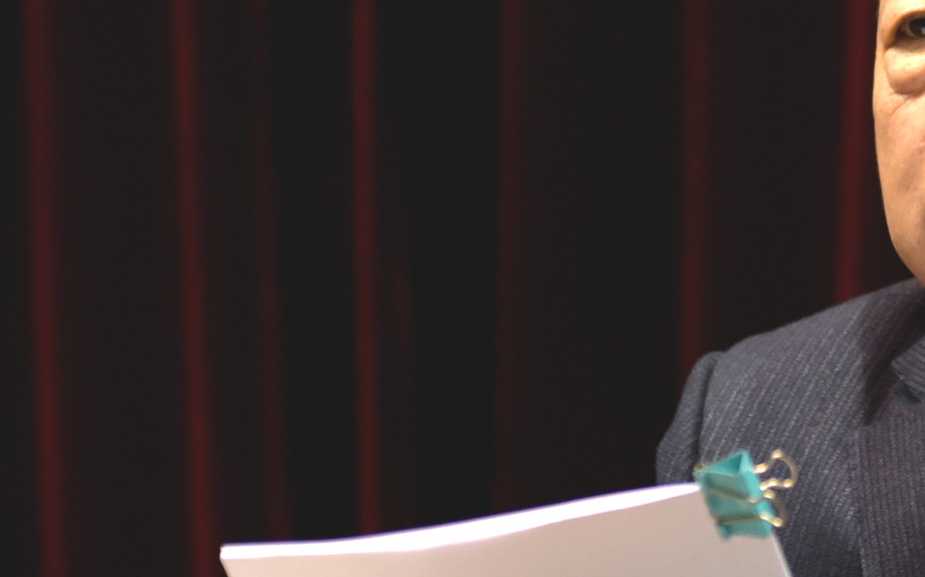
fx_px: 6779
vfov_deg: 4.9
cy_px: 315
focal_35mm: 269
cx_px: 1120
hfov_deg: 7.7
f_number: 2.8
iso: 1250
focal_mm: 70
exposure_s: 1/200
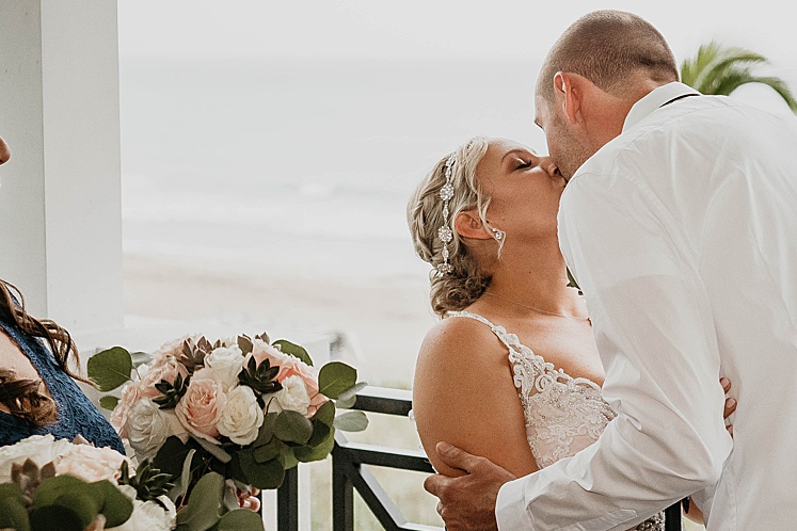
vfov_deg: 18.1
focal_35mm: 75
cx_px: 684
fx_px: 1660
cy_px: 181
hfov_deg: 26.3
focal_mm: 35
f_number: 2.8
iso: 2500
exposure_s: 1/250
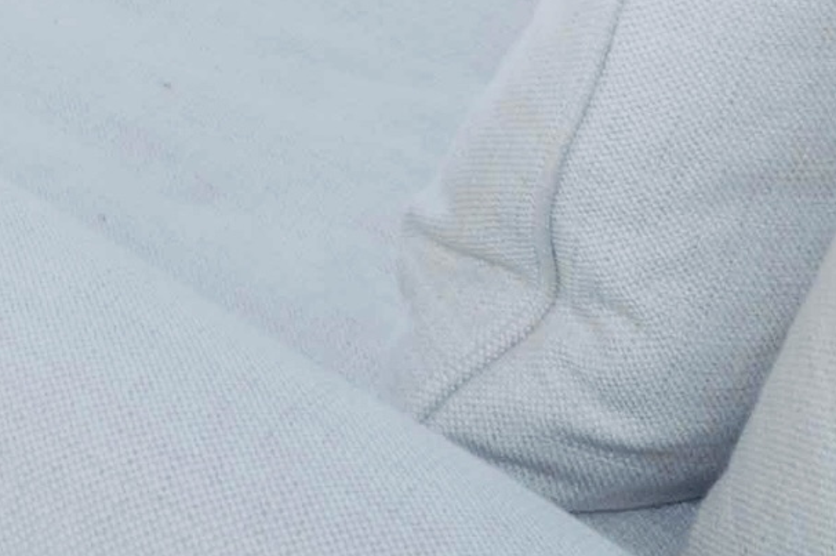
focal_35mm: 102
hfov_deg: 17.1
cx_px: -581
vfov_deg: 9.5
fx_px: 2374
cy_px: -1249
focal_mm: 15.5
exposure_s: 1/8
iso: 400
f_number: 22
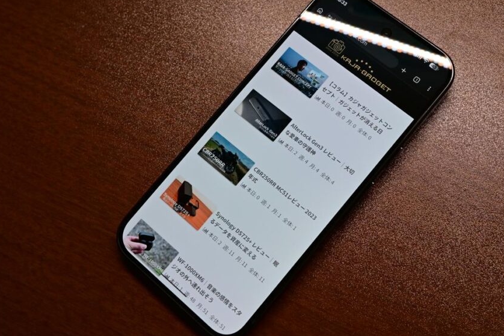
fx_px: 616
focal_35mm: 44
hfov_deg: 44.4
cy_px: 152
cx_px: 291
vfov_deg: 30.5
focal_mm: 24
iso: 800
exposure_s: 1/80
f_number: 5.6
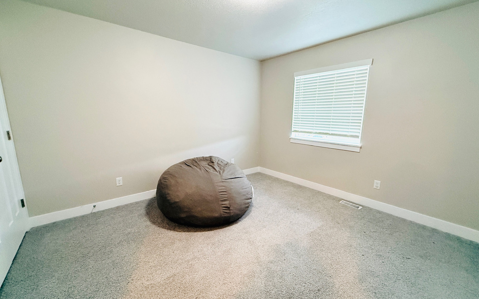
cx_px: 240
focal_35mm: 15
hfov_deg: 101.5
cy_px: 151
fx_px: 196
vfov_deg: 74.8
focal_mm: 2.22
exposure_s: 1/120
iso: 640
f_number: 2.2
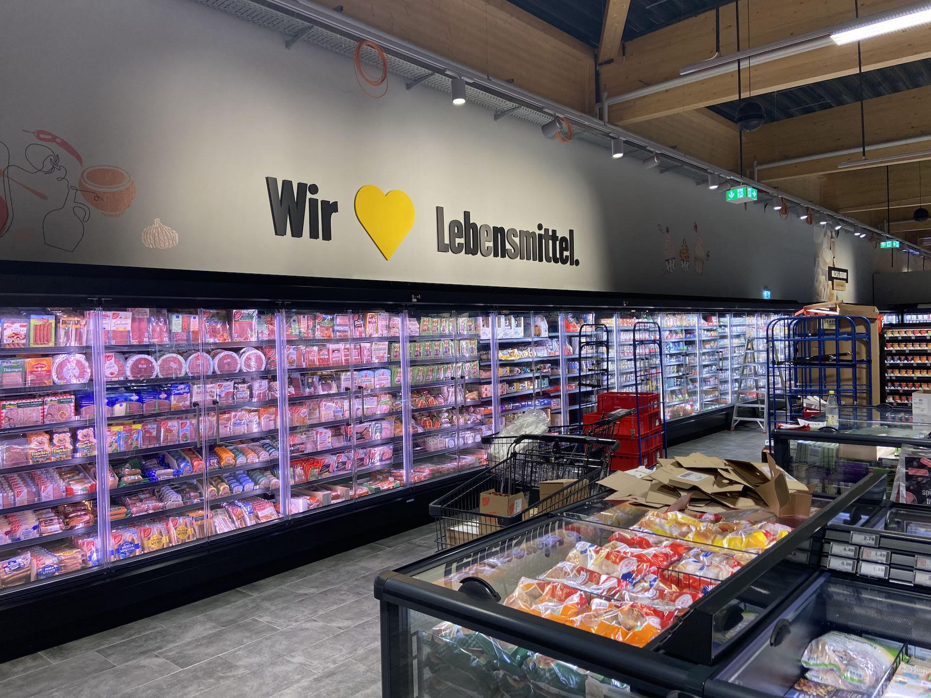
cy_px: 349
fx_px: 699
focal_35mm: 26
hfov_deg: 67.3
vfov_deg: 53.1
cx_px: 466
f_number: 1.8
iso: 125
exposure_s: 1/121
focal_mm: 4.25
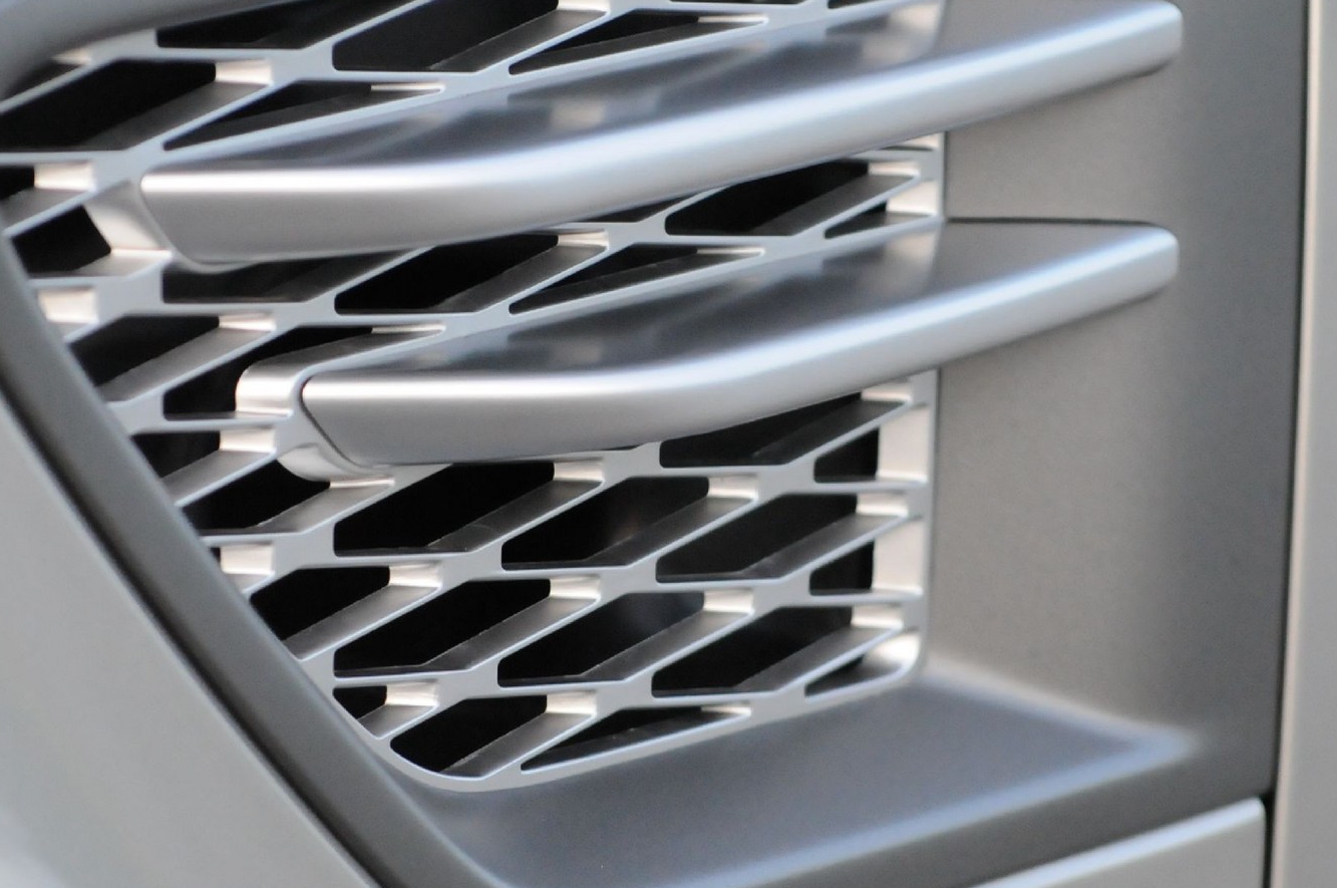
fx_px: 8976
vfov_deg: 5.7
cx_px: 758
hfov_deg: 8.5
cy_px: 312
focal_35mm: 242
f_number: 5
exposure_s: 1/500
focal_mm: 86
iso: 2000
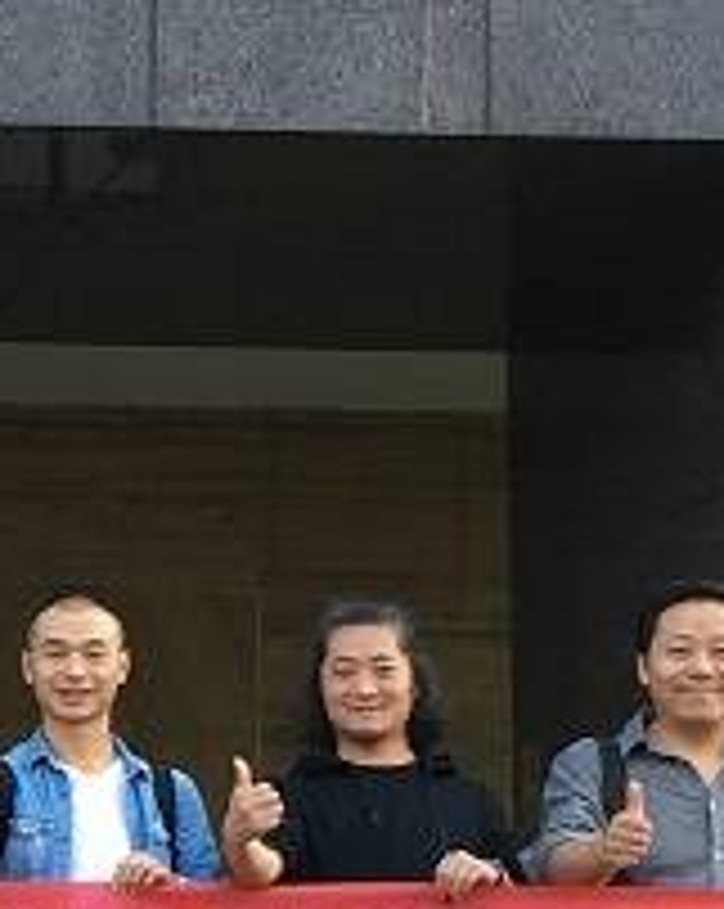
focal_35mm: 94
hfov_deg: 15.2
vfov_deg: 20.4
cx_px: -346
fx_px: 2523
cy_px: 554
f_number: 2.2
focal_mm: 4.15
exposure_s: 1/124
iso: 25
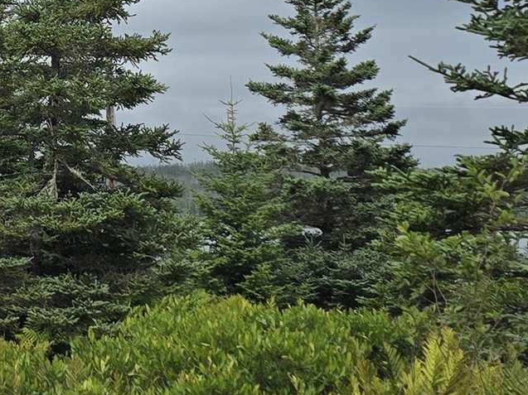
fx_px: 1692
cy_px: -130
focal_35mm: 111
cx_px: -67
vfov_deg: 12.9
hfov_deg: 17.1
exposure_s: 1/1242
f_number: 1.7
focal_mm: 6.3
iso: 12
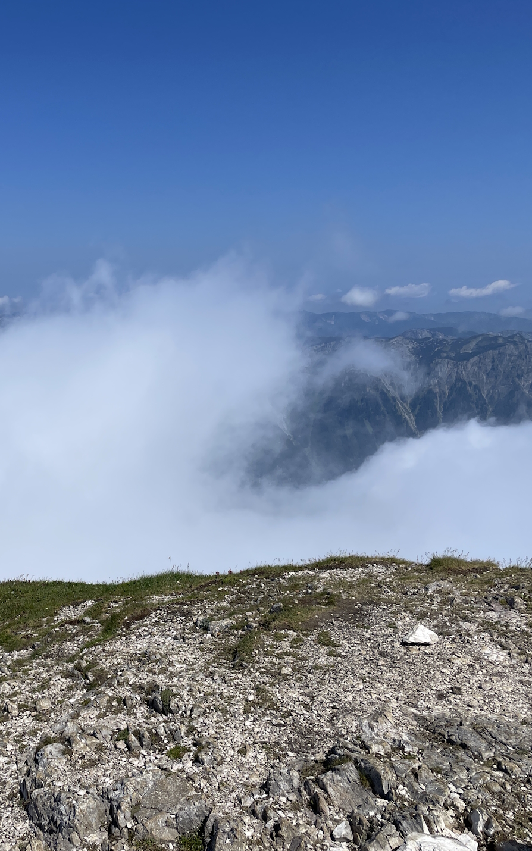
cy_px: 428
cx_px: 93
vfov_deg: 52.7
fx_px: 858
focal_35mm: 37
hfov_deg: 33.3
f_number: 1.6
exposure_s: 1/8403
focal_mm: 4.2
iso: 32
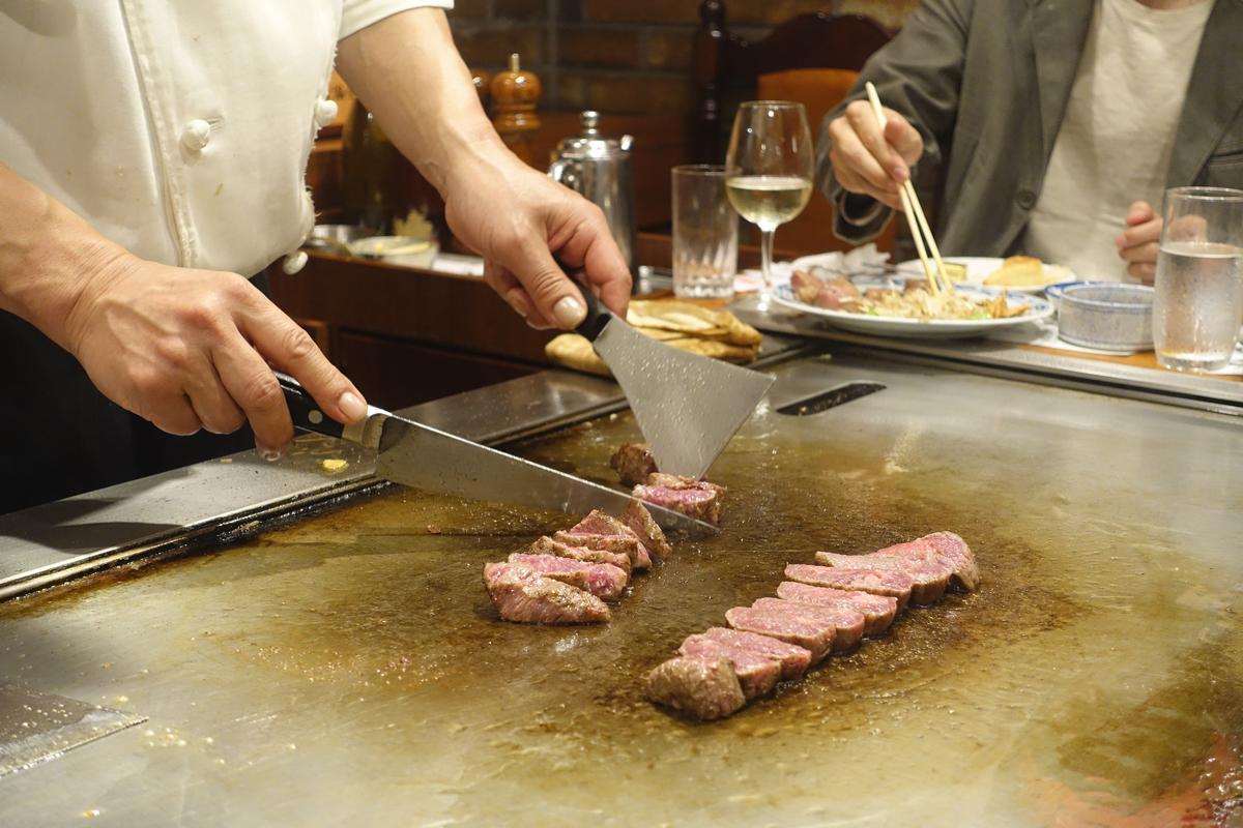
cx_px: 622
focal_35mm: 53
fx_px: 1830
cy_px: 414
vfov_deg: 25.5
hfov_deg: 37.5
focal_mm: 19.29
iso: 800
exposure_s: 1/50
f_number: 2.8
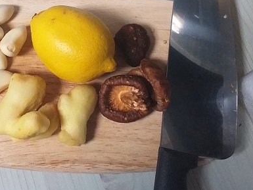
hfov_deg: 35.0
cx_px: 72
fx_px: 395
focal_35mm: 54
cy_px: 22
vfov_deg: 26.2
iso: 200
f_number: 1.9
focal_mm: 3.6
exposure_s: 1/50
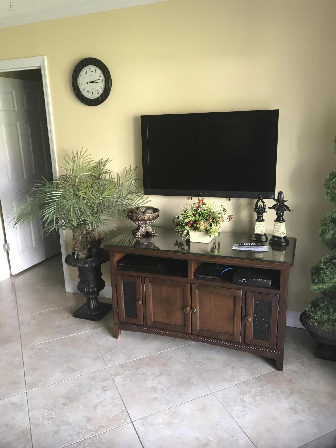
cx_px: 168
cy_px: 224
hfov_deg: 49.7
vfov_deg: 63.4
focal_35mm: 28
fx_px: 362
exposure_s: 1/15
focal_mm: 3.99
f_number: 1.8
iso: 50
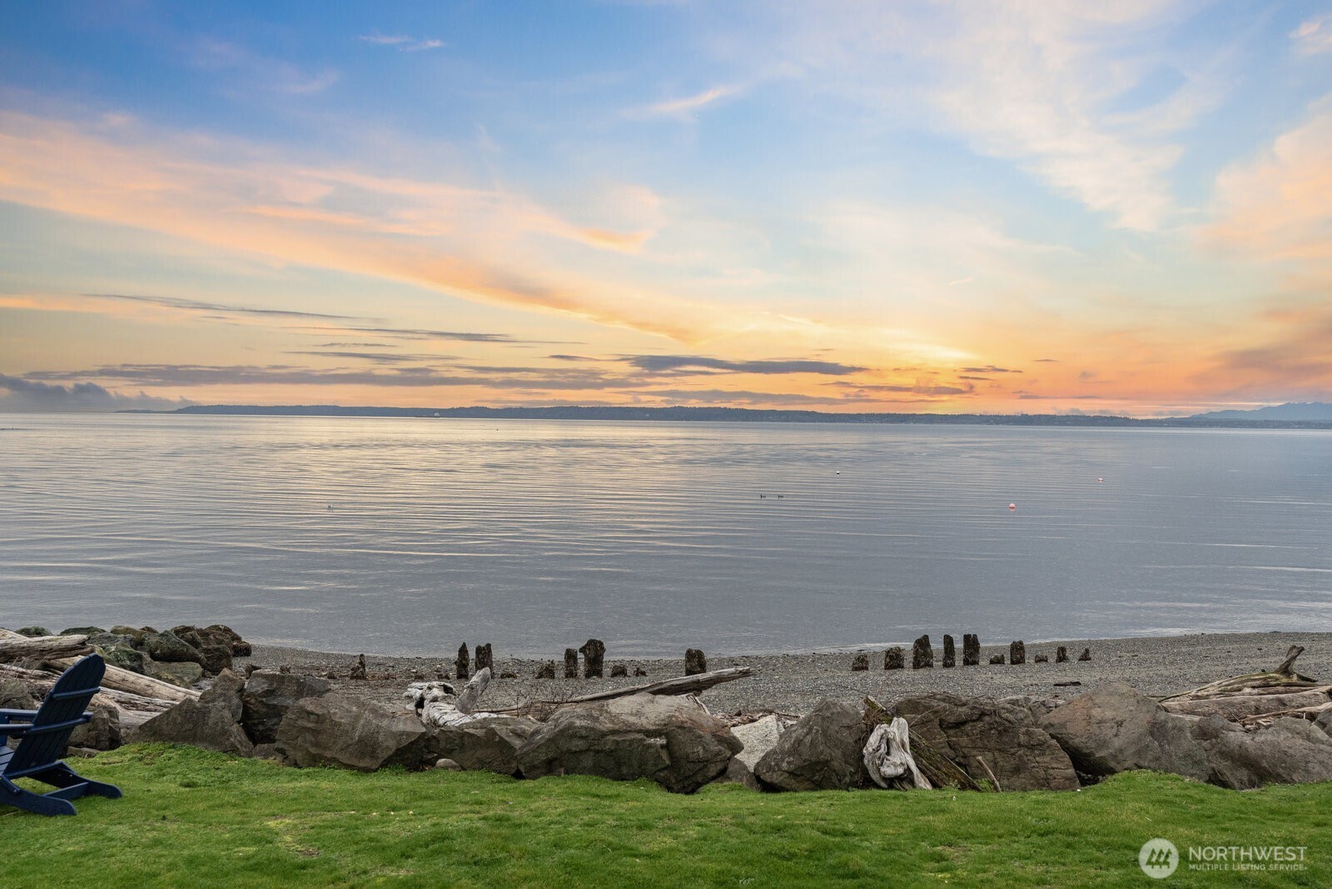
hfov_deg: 54.4
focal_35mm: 35
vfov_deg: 37.9
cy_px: 444
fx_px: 1295
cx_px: 666
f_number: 7.1
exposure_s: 1/2500
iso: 1250
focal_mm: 35
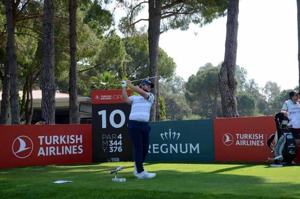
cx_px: 150
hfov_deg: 32.0
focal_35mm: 63
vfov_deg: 21.5
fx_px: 524
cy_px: 100
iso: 100
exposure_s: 1/125
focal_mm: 42
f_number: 8
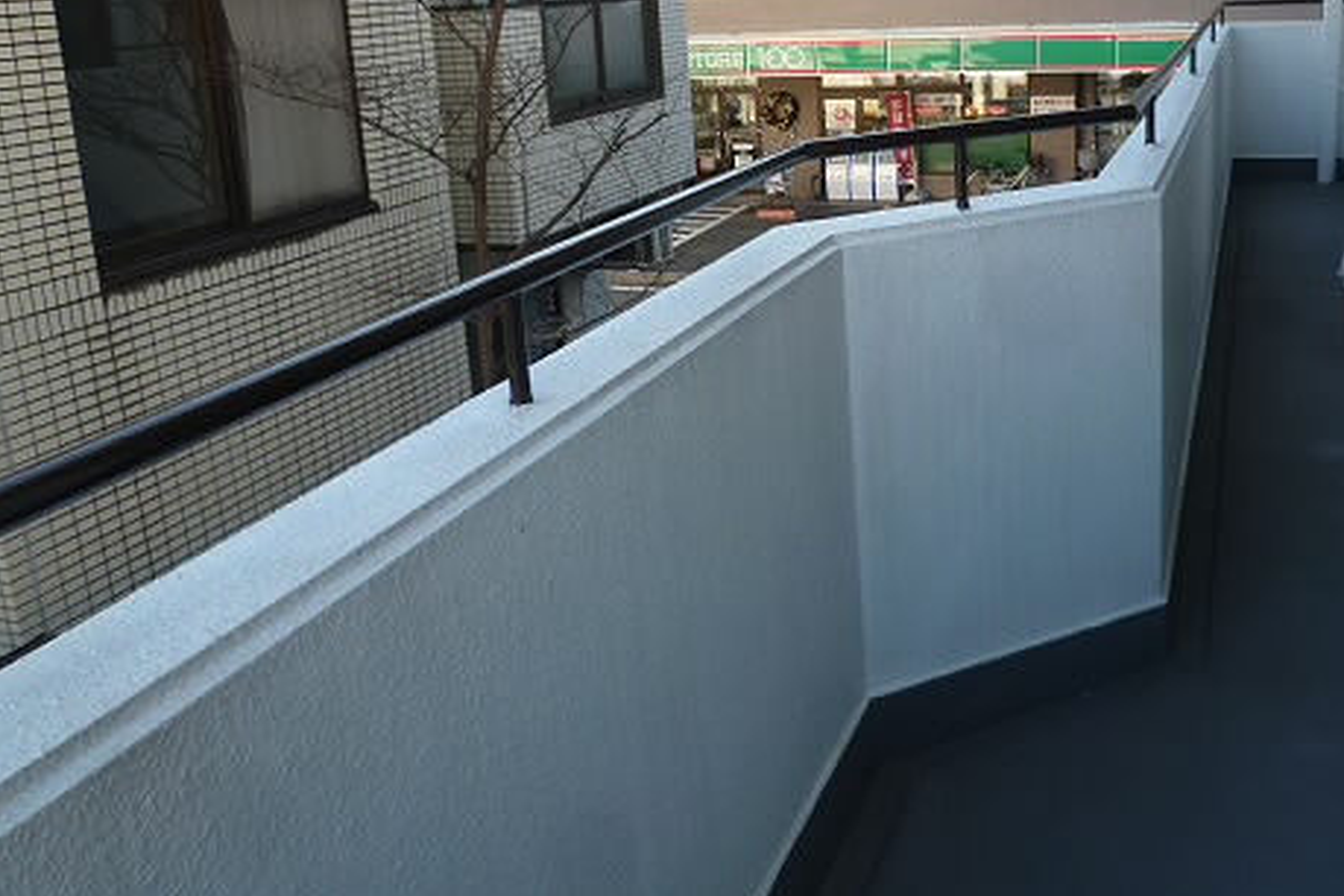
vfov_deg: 38.3
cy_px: 278
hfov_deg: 55.3
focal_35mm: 34
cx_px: 826
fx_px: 1269
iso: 80
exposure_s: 1/100
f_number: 3.2
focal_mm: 4.5
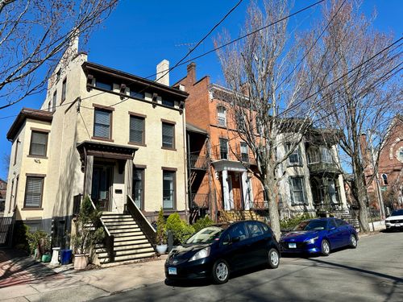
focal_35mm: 24
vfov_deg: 56.8
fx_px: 279
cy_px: 151
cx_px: 202
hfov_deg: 71.6
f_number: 1.78
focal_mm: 6.86
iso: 80
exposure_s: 1/5263
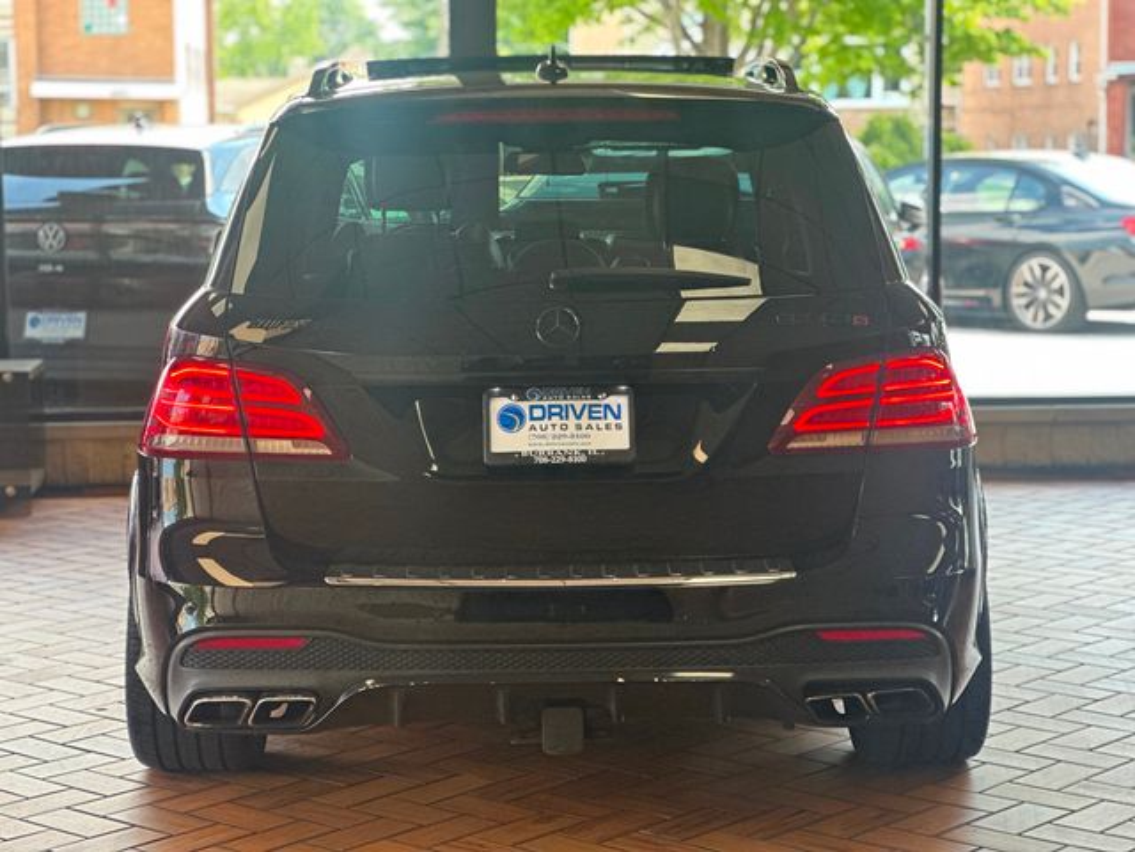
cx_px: 568
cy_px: 426
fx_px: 2525
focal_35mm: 77
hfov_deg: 25.3
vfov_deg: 19.1
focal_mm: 9
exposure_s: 1/120
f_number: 2.8
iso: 250
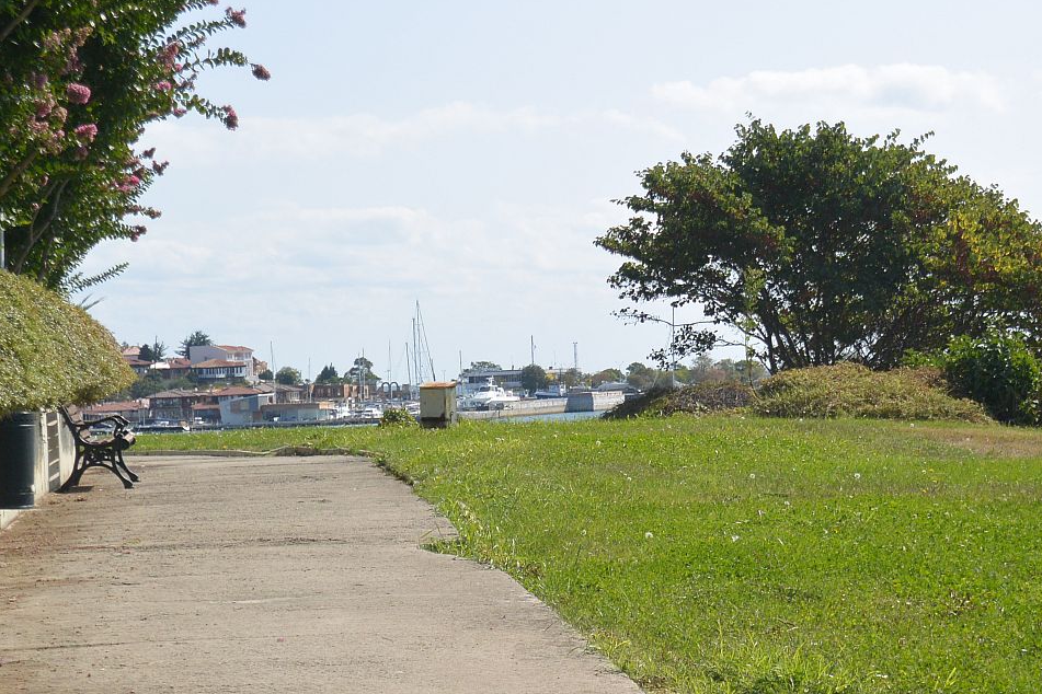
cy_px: 408
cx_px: 683
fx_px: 3155
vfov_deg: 12.6
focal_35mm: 109
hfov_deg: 18.7
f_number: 5.6
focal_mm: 30
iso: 160
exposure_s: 1/800
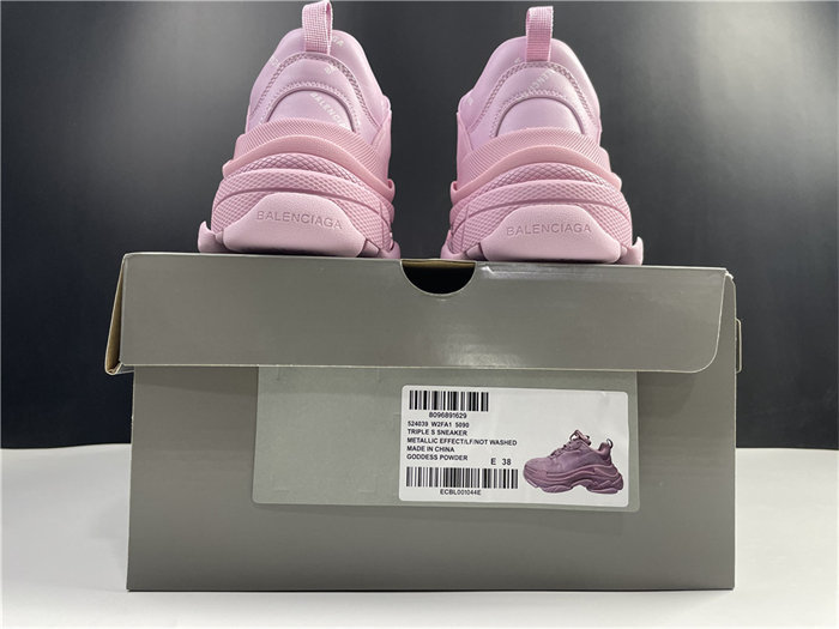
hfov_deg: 67.3
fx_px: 630
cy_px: 314
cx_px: 420
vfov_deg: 53.1
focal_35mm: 26
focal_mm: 4.2
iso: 125
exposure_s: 1/105
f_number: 1.6
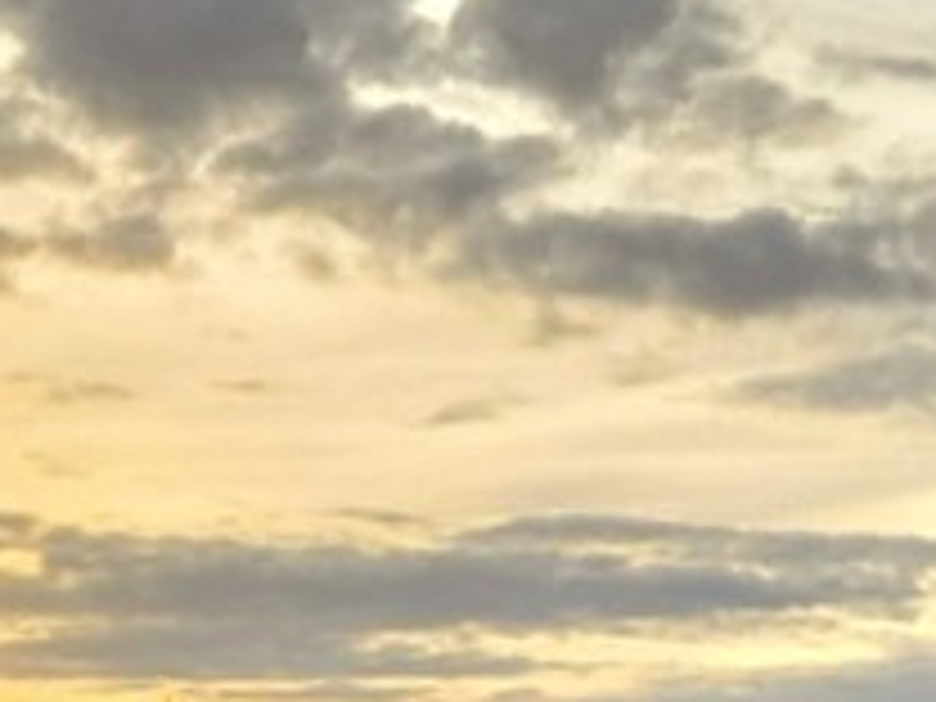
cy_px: 1359
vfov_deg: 11.8
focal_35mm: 113
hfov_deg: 17.3
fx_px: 3055
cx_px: 770
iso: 20
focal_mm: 5.4
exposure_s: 1/507
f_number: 1.8
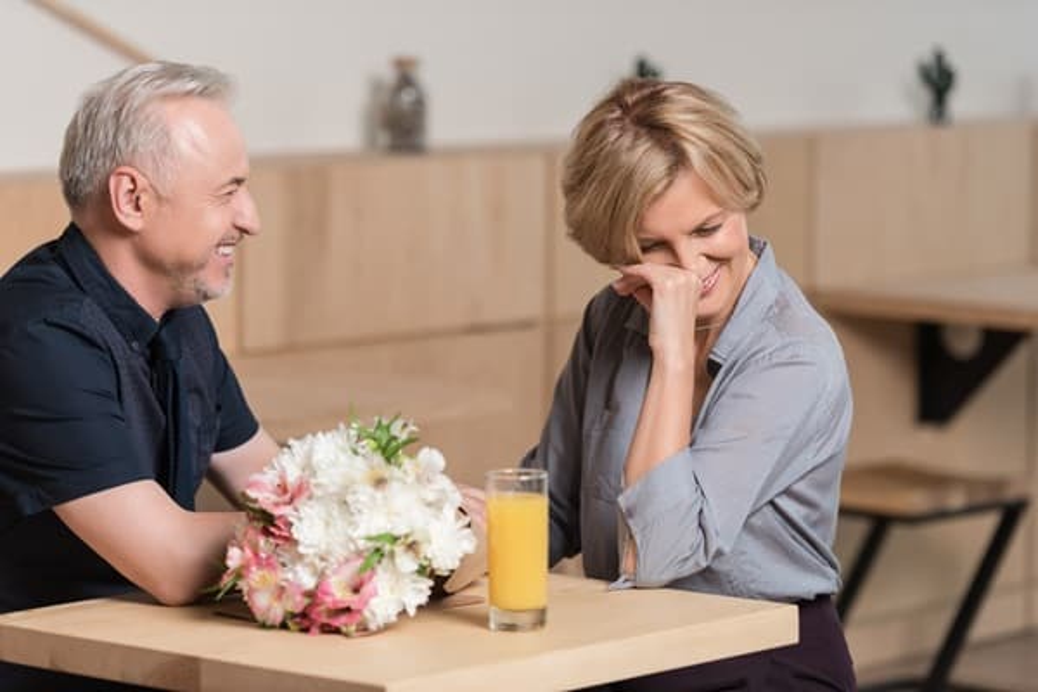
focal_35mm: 130
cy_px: 346
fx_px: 3748
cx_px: 519
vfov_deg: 10.5
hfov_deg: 15.8
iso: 160
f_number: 2.8
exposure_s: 1/200
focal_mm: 130
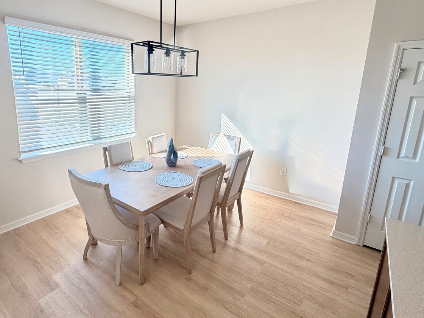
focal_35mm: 20
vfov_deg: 65.7
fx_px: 245
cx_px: 161
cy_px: 137
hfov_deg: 80.4
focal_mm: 2.22
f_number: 2.2
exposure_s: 1/121
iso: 125
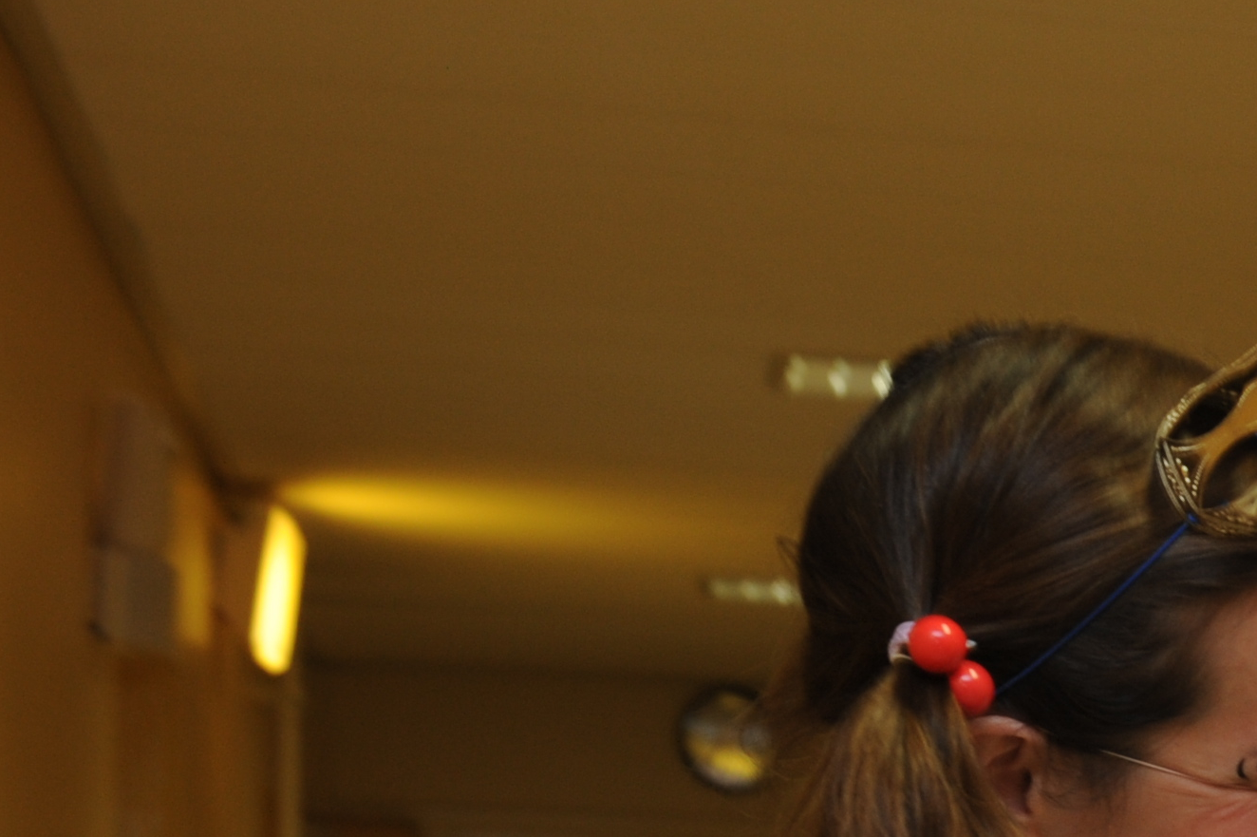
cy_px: 1304
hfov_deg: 14.1
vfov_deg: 9.8
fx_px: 4711
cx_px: 1950
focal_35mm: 135
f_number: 5.6
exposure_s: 1/30
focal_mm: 42
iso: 500
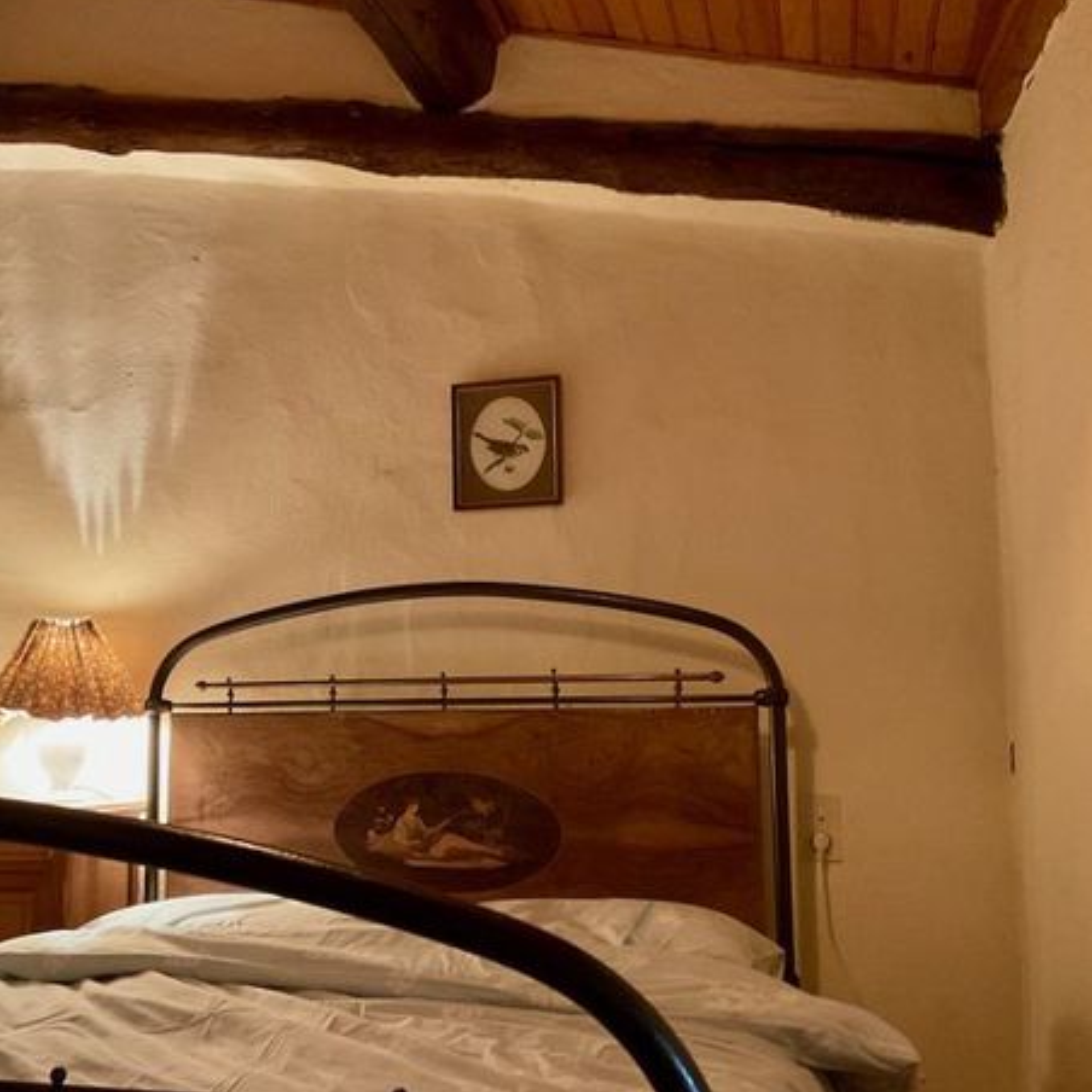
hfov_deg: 41.6
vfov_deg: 41.8
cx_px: 424
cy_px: 611
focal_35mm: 40
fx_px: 1428
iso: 320
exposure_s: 1/30
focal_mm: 3
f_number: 1.8
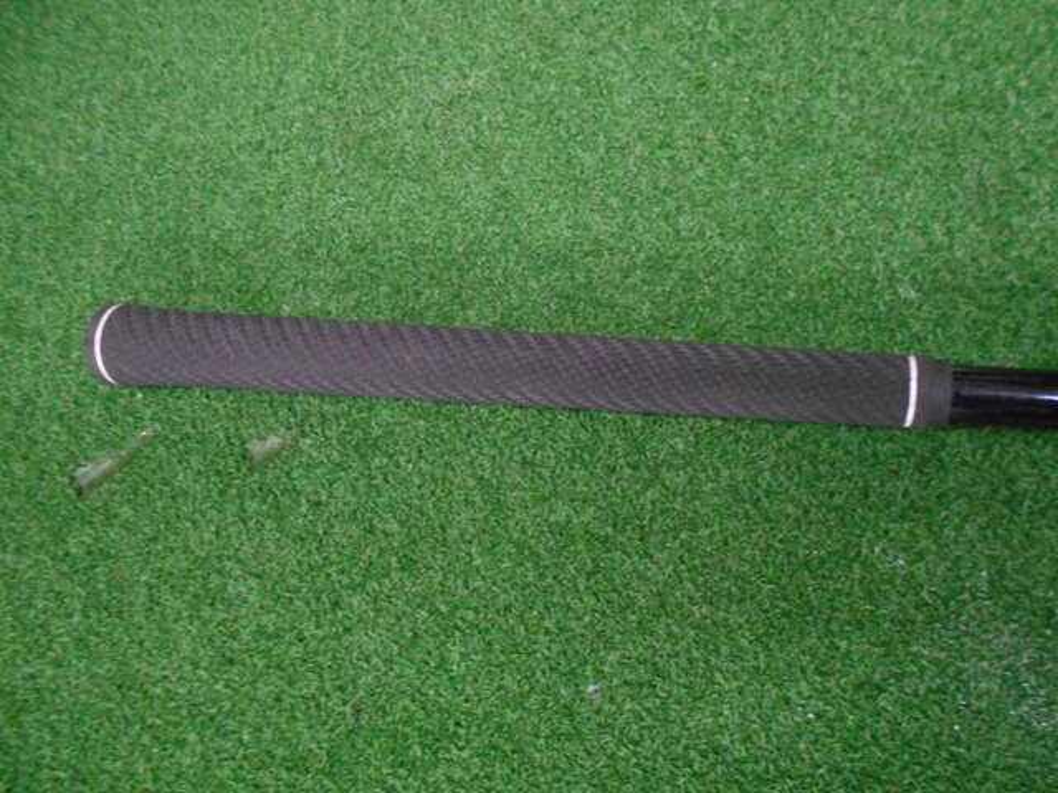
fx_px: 795
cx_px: 529
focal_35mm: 26
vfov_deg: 53.1
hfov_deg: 67.3
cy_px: 396
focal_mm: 4.6
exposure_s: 1/40
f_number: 3.2
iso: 800
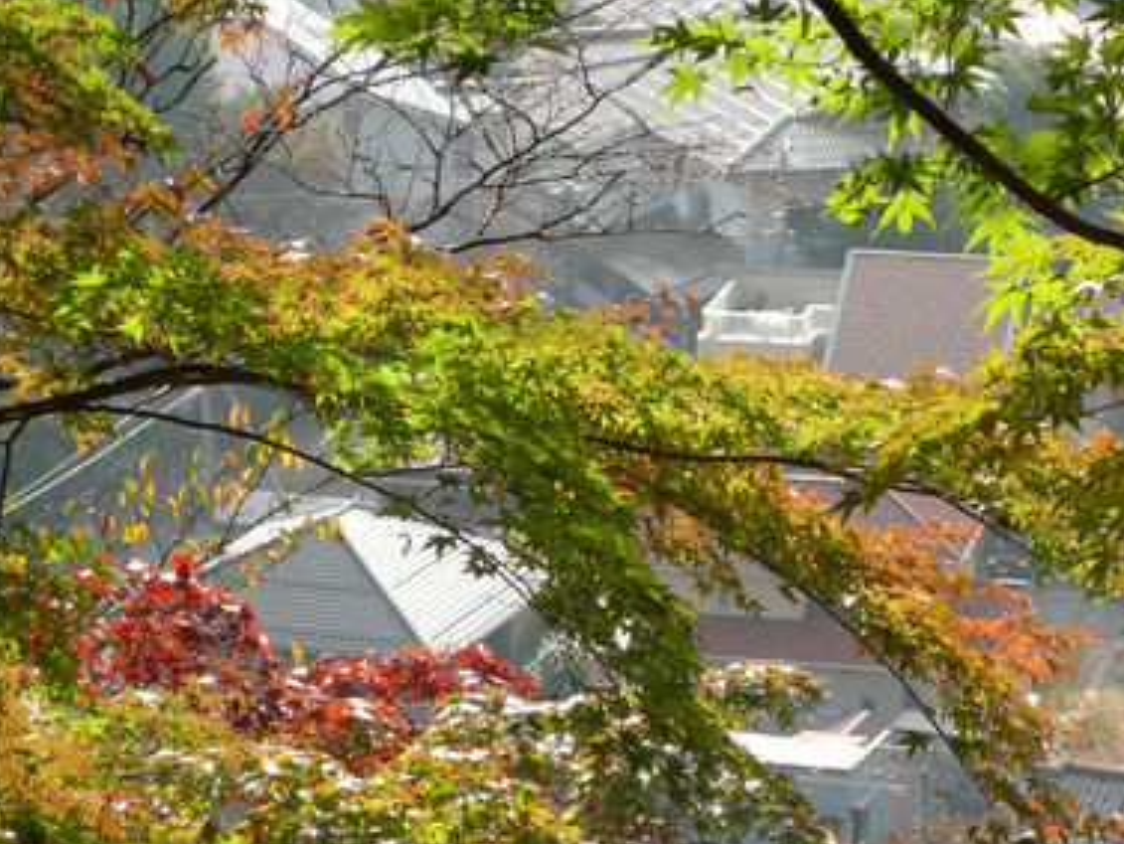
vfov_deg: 8.3
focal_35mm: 180
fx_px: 5847
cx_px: 686
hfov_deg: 11.0
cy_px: 328
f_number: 4.9
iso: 50
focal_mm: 23.4
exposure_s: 1/182
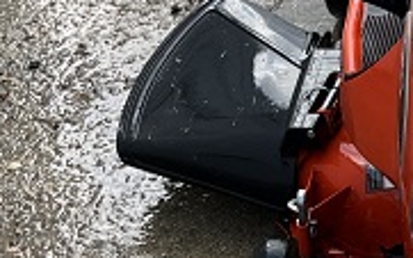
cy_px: 15
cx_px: 567
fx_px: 1384
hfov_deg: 15.9
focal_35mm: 123
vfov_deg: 10.6
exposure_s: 1/864
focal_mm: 5.1
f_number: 1.6
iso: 50
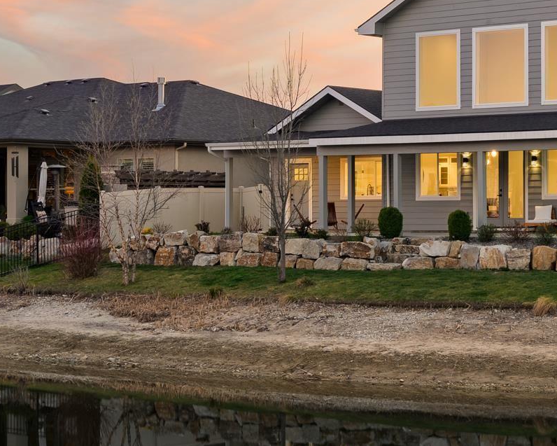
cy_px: 202
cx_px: 520
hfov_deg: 18.7
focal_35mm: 101
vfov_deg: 15.3
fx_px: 1661
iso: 160
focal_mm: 28.5
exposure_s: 1/25
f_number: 9
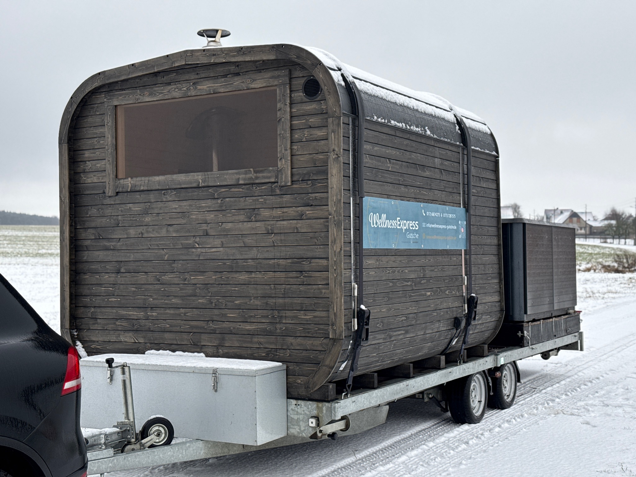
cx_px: 318
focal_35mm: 48
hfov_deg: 39.7
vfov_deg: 30.3
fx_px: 882
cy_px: 238
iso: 100
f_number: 1.78
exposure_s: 1/227
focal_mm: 6.76
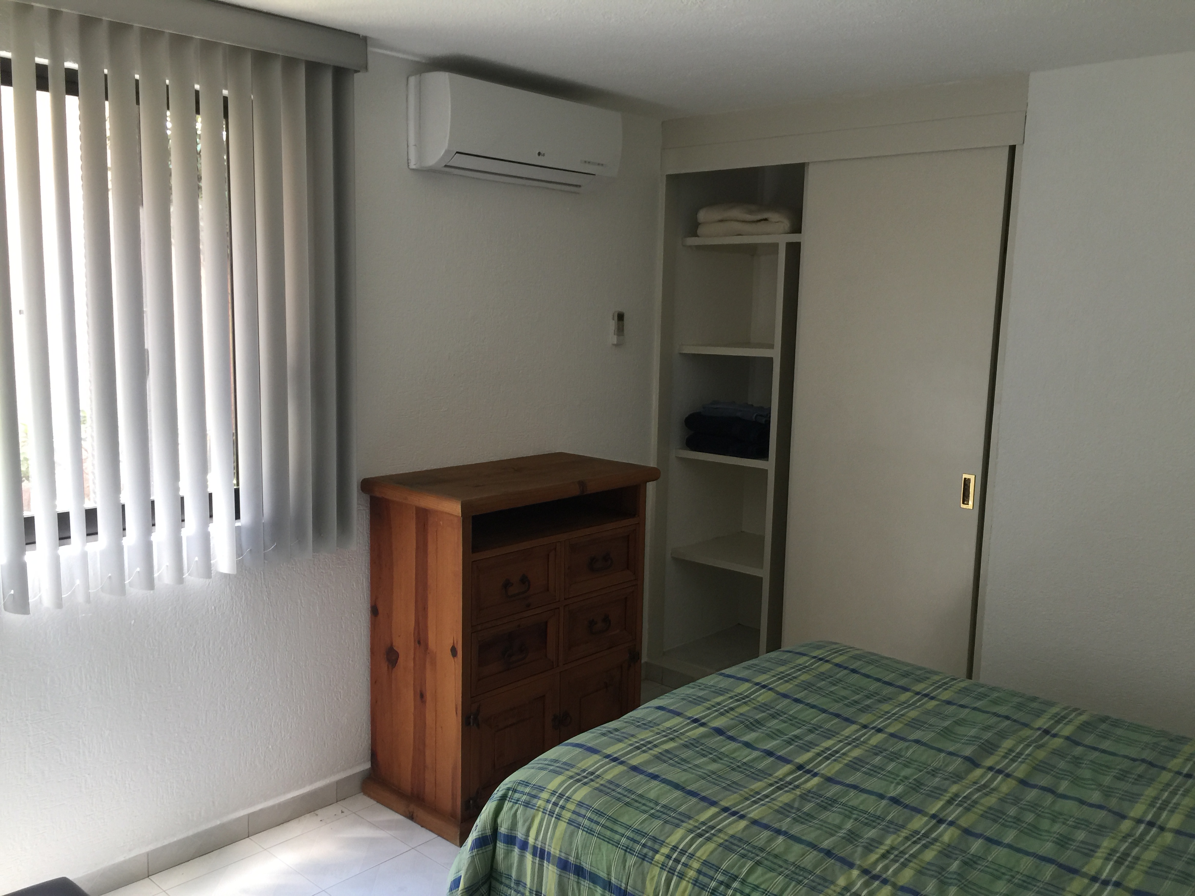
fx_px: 1001
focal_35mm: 29
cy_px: 448
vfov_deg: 48.2
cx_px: 598
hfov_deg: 61.7
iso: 32
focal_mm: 4.15
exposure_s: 1/15
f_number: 2.2
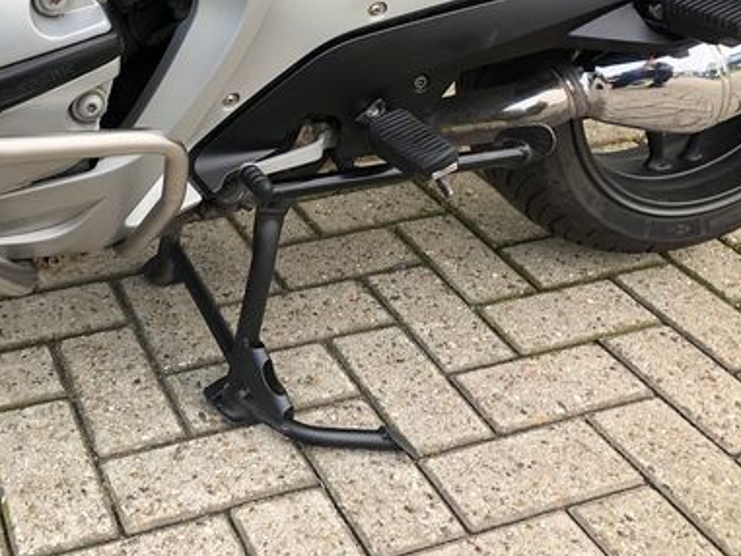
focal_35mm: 47
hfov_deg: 39.0
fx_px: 1006
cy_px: 126
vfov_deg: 30.3
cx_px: 159
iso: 64
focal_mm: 3.99
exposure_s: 1/120
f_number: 1.8
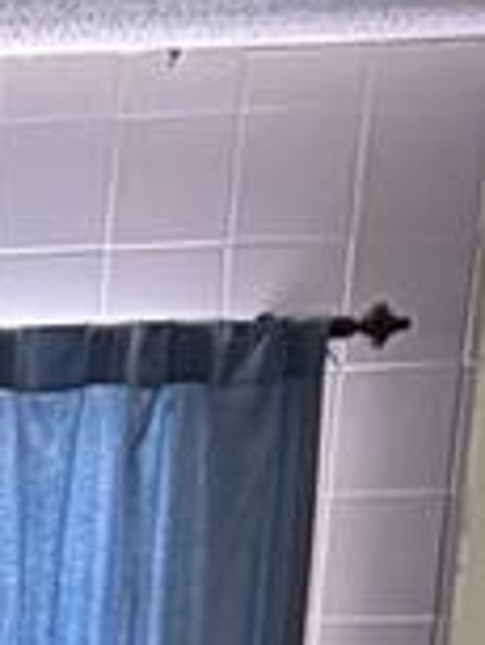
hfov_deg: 6.8
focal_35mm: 204
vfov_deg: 8.2
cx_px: -818
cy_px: 1969
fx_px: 3806
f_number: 1.6
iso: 500
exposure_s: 1/60
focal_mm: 5.96
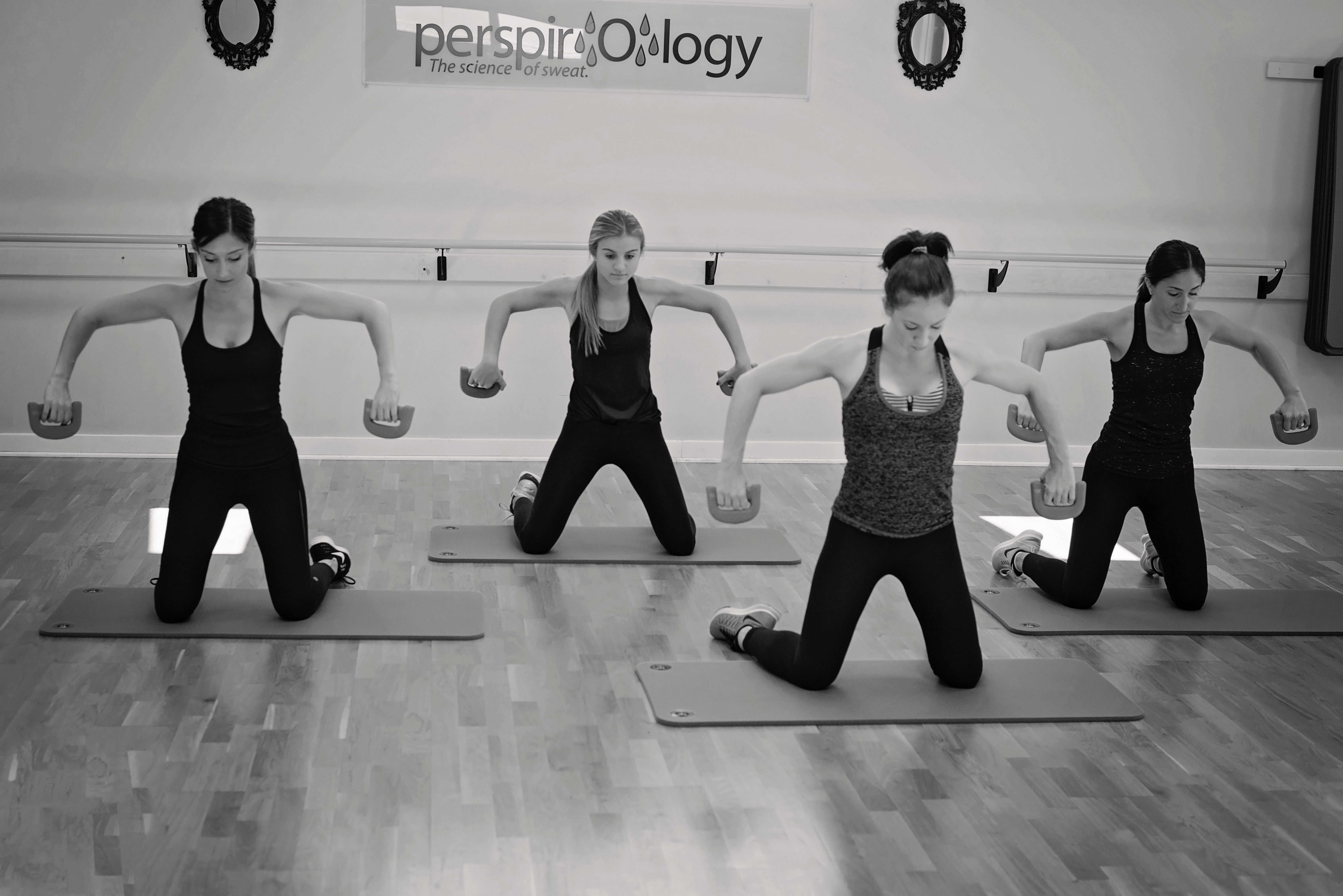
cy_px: 448
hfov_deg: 39.6
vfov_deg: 27.0
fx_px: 1866
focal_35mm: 50
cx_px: 672
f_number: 4
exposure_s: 1/320
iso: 1250
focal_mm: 50
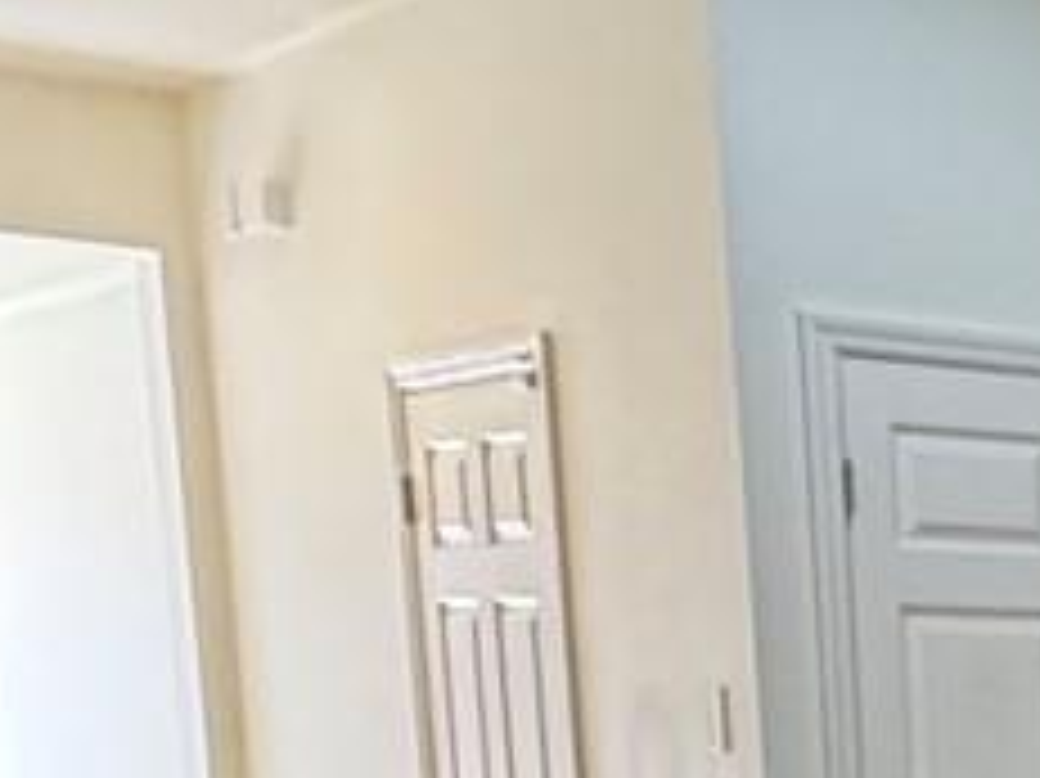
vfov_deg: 14.2
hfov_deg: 14.8
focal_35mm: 97
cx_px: 2328
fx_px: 2913
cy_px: 1178
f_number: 2.2
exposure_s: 1/60
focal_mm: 2.22
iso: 320
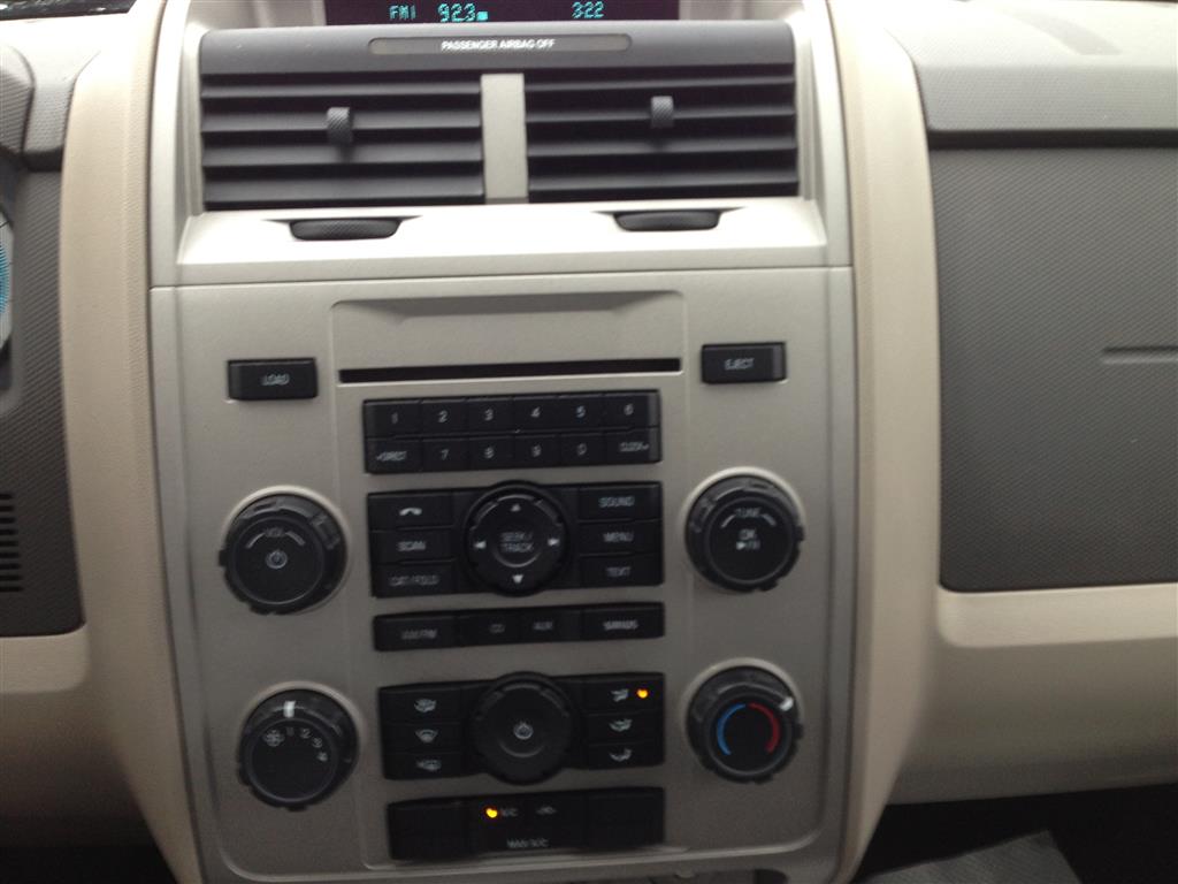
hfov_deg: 55.4
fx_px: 1123
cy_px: 442
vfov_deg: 42.9
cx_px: 589
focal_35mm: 33
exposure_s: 1/20
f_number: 2.4
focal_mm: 4.13
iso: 80
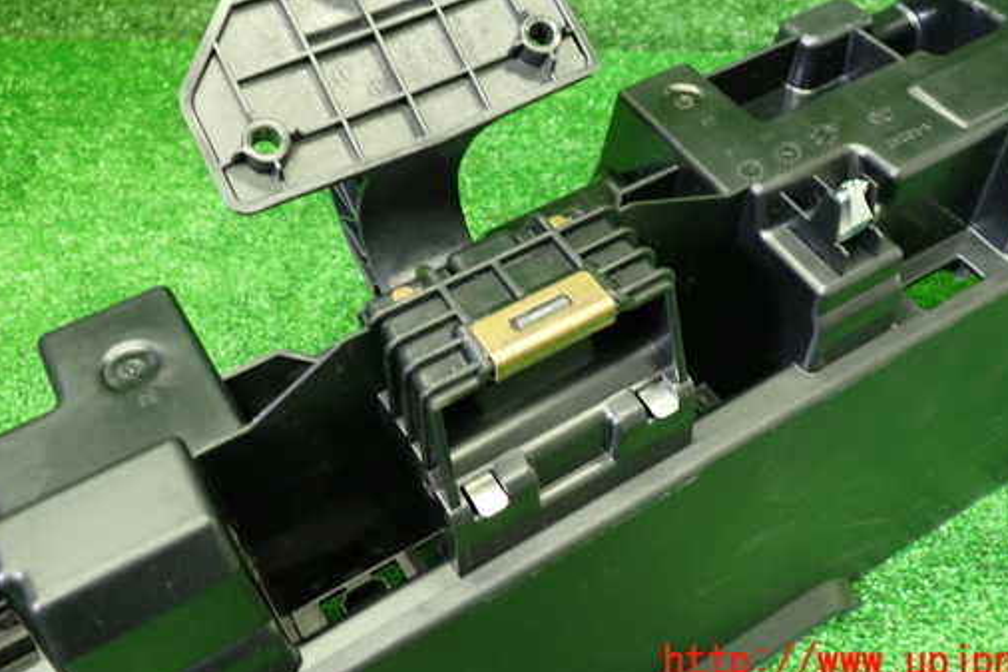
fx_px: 1036
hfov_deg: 51.9
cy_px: 239
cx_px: 516
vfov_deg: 35.7
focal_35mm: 37
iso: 320
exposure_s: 1/30
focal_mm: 5.4
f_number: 2.3
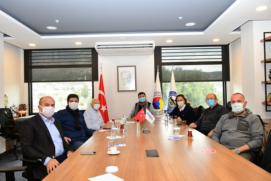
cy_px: 90
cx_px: 136
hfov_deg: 64.6
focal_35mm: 28
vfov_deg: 45.7
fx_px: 214
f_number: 4.5
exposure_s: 1/125
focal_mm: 19
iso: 1250
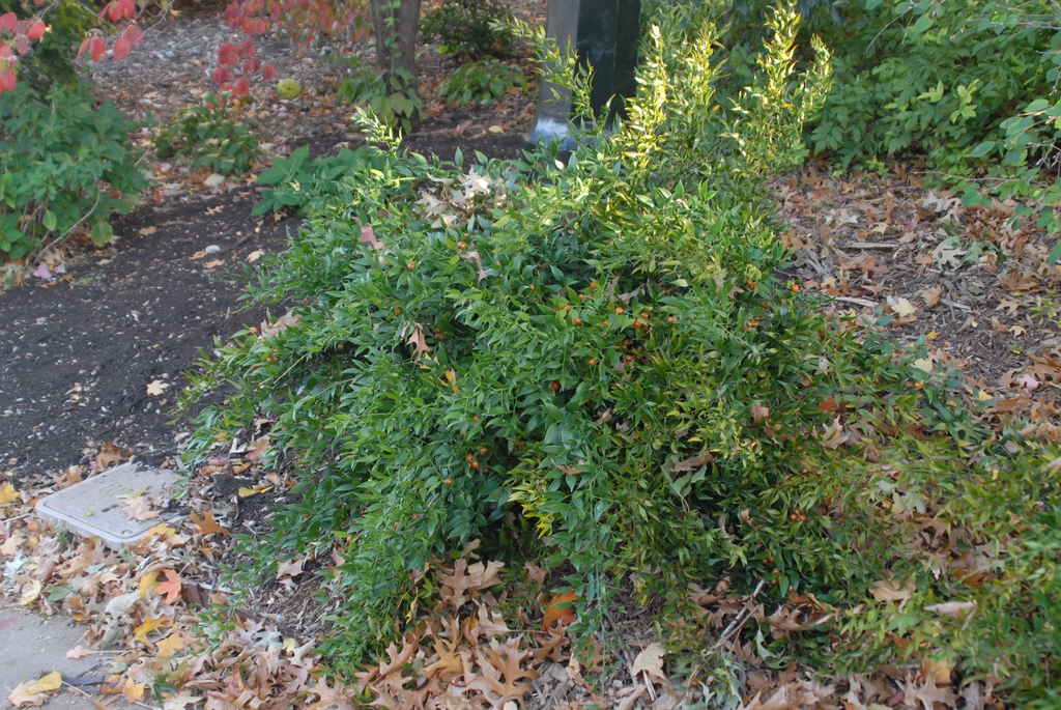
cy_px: 355
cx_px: 530
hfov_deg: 46.4
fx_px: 1239
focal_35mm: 42
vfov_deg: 32.0
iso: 400
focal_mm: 28
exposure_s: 1/60
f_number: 4
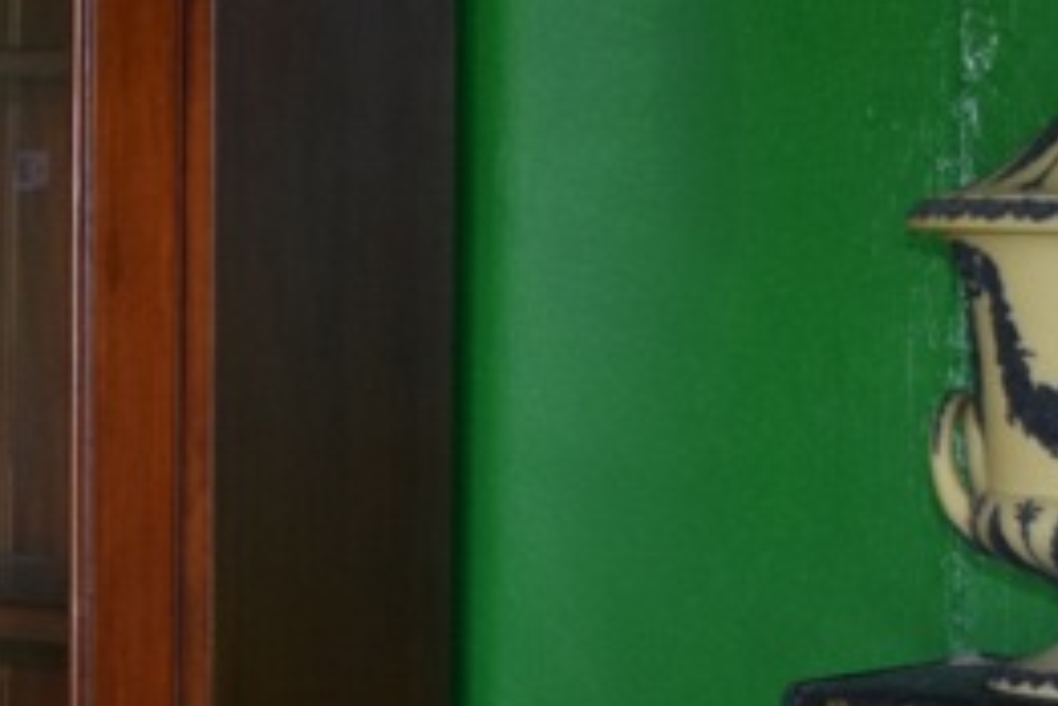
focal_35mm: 155
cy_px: 87
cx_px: -377
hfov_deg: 12.8
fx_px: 4552
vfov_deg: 8.8
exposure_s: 1/60
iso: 1000
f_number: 4
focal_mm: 27
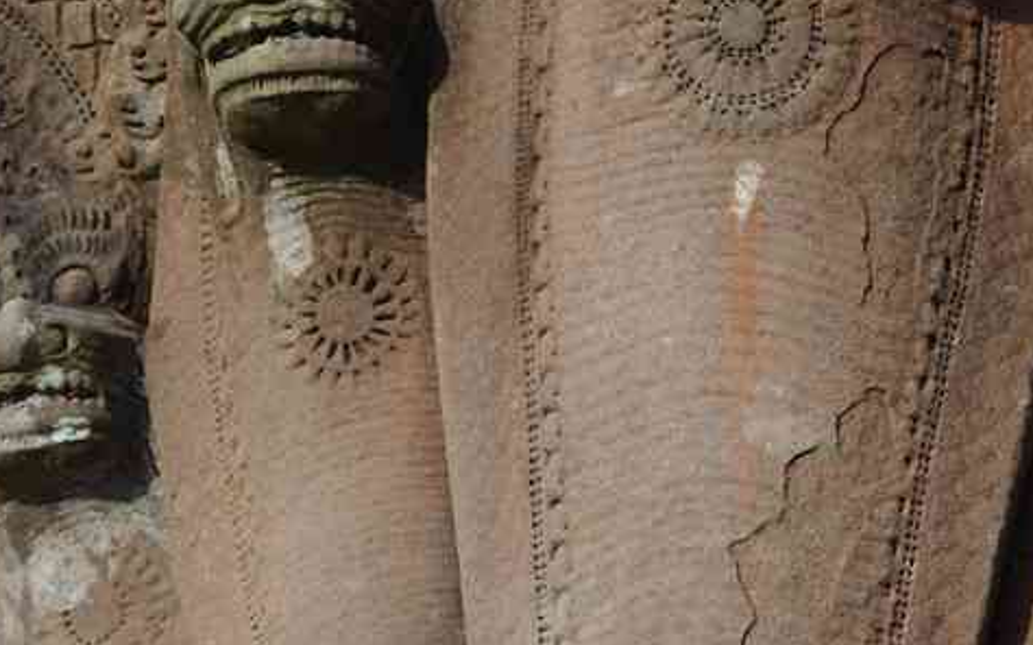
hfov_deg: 5.4
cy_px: 17
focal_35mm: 387
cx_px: 781
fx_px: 10892
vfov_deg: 3.4
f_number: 7.1
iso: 200
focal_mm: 120
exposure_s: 1/200
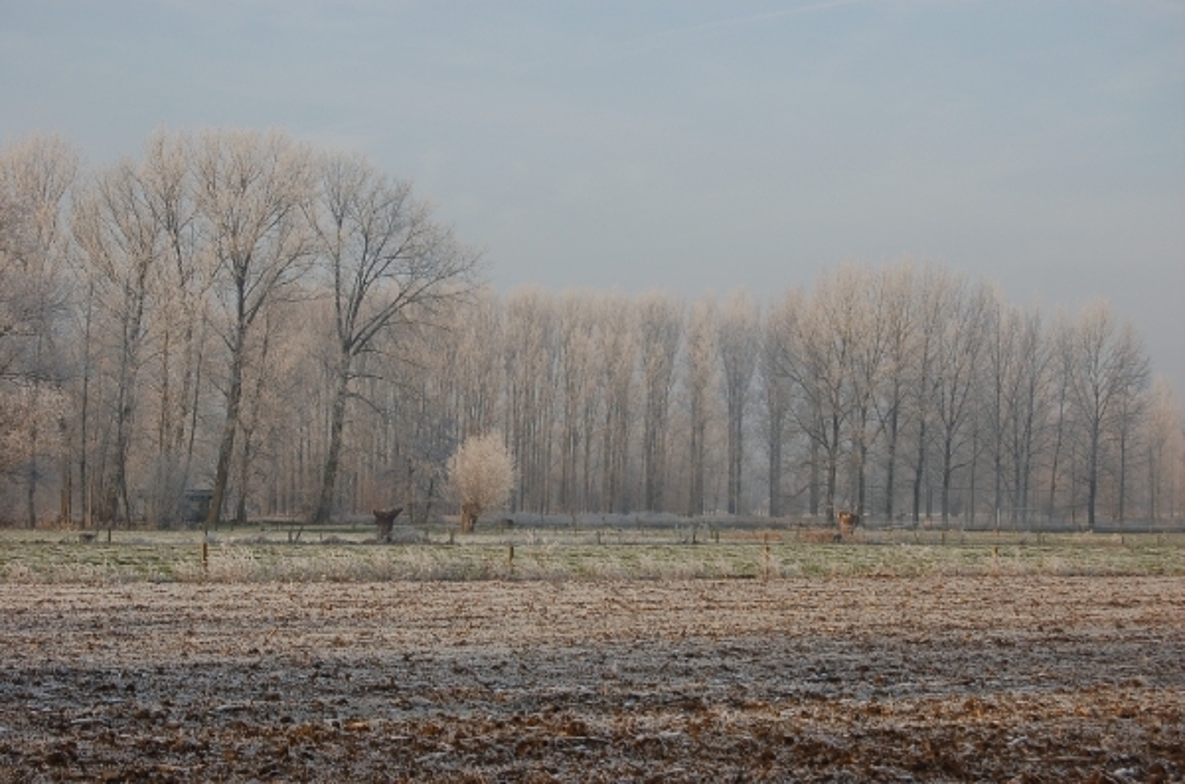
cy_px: 392
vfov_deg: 16.5
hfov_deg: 24.7
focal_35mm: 82
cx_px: 592
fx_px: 2709
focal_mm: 55
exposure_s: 1/250
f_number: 8
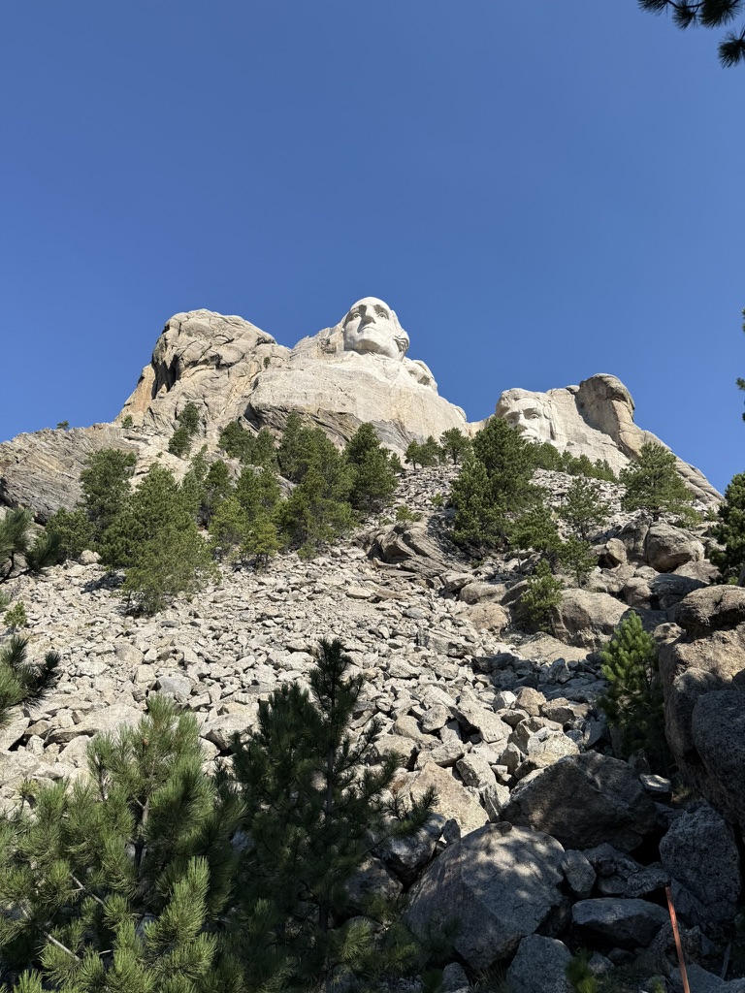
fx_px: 689
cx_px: 372
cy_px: 496
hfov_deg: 56.8
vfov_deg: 71.6
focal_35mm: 24
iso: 80
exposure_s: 1/3425
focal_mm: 6.76
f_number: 1.78
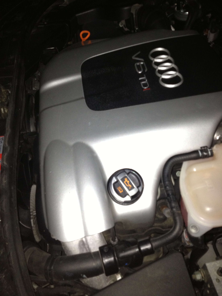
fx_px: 299
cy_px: 148
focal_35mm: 35
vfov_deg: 52.6
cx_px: 111
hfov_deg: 40.7
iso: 200
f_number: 2.4
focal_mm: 4.28
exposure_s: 1/16
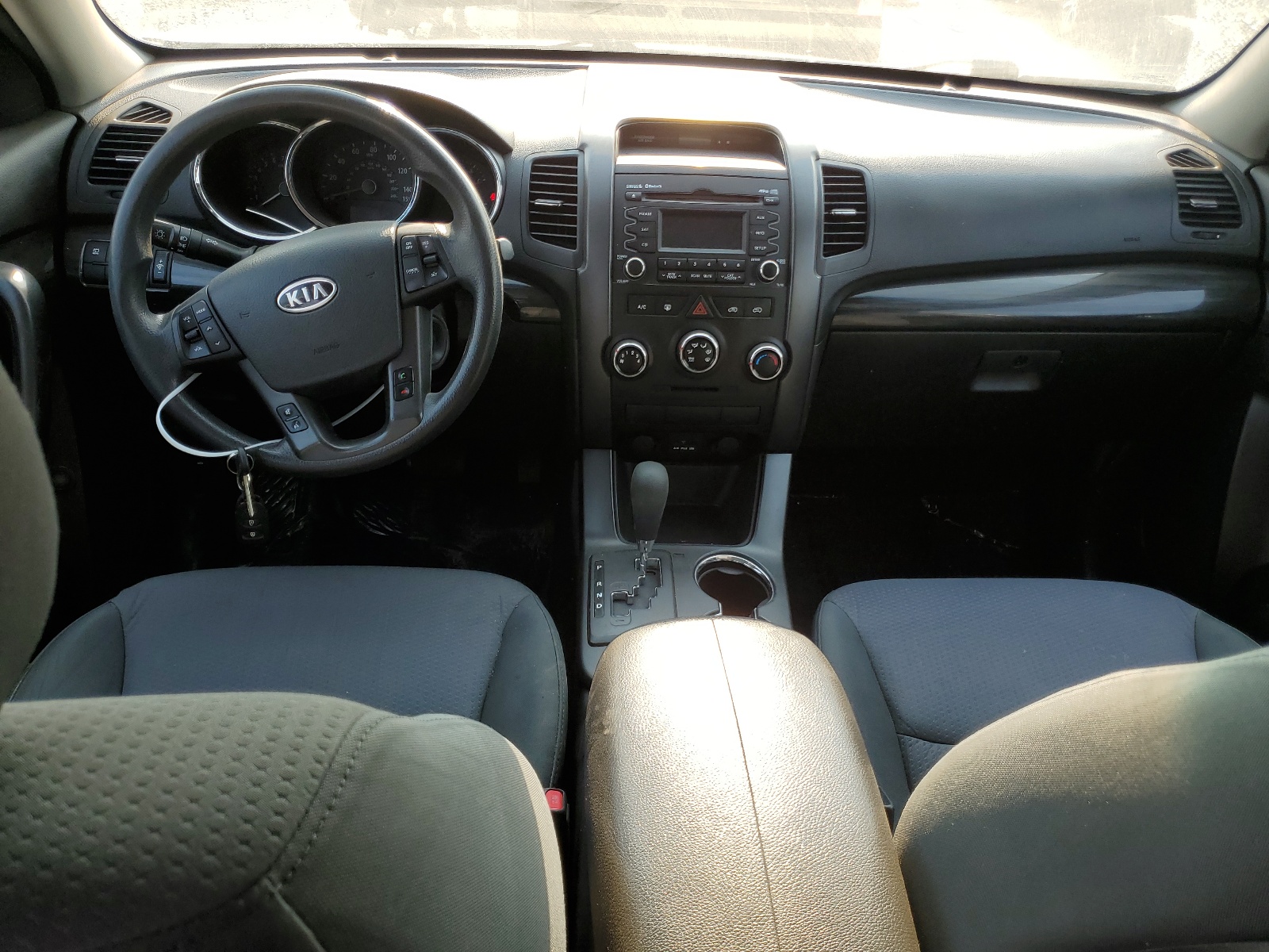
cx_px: 634
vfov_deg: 53.1
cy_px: 476
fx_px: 953
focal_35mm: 26
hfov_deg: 67.3
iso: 50
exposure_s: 1/385
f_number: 1.5
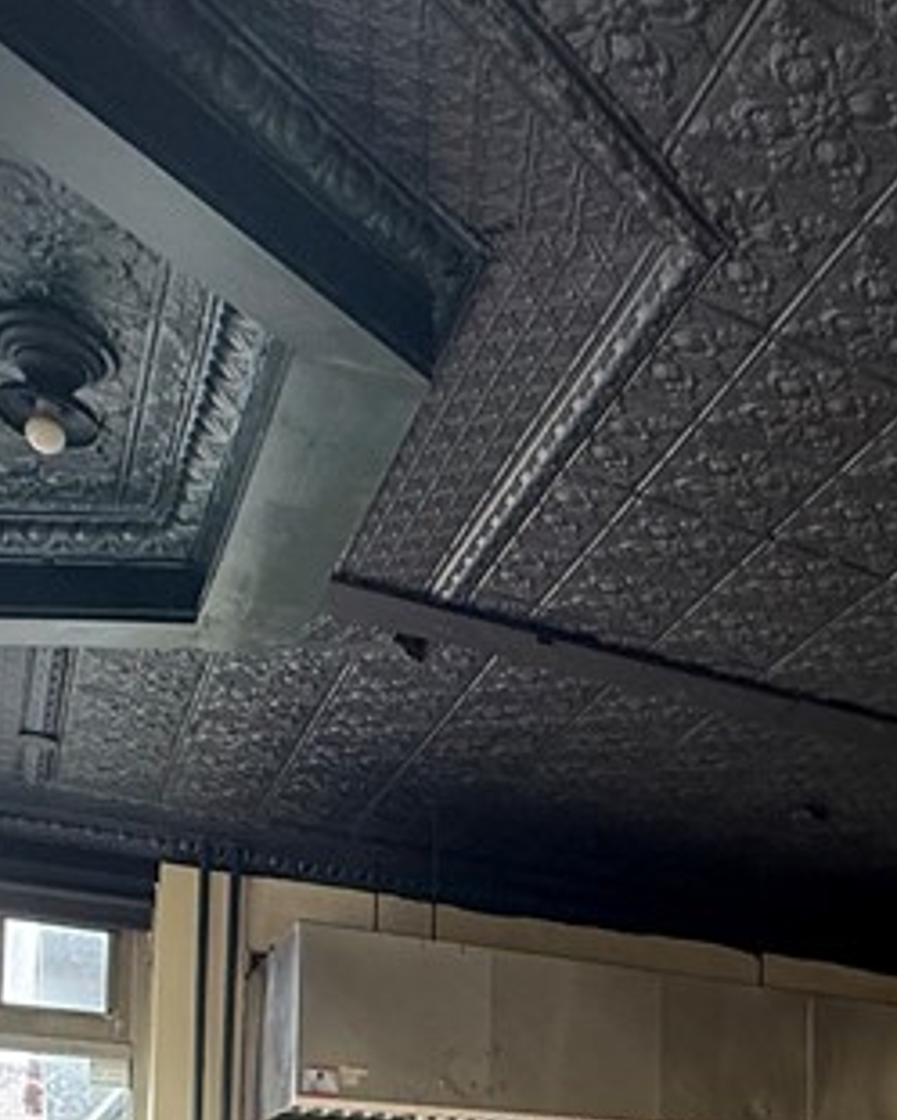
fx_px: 1493
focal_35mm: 45
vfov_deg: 34.9
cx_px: 944
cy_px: 1253
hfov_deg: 30.5
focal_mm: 2.22
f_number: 2.2
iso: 250
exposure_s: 1/99
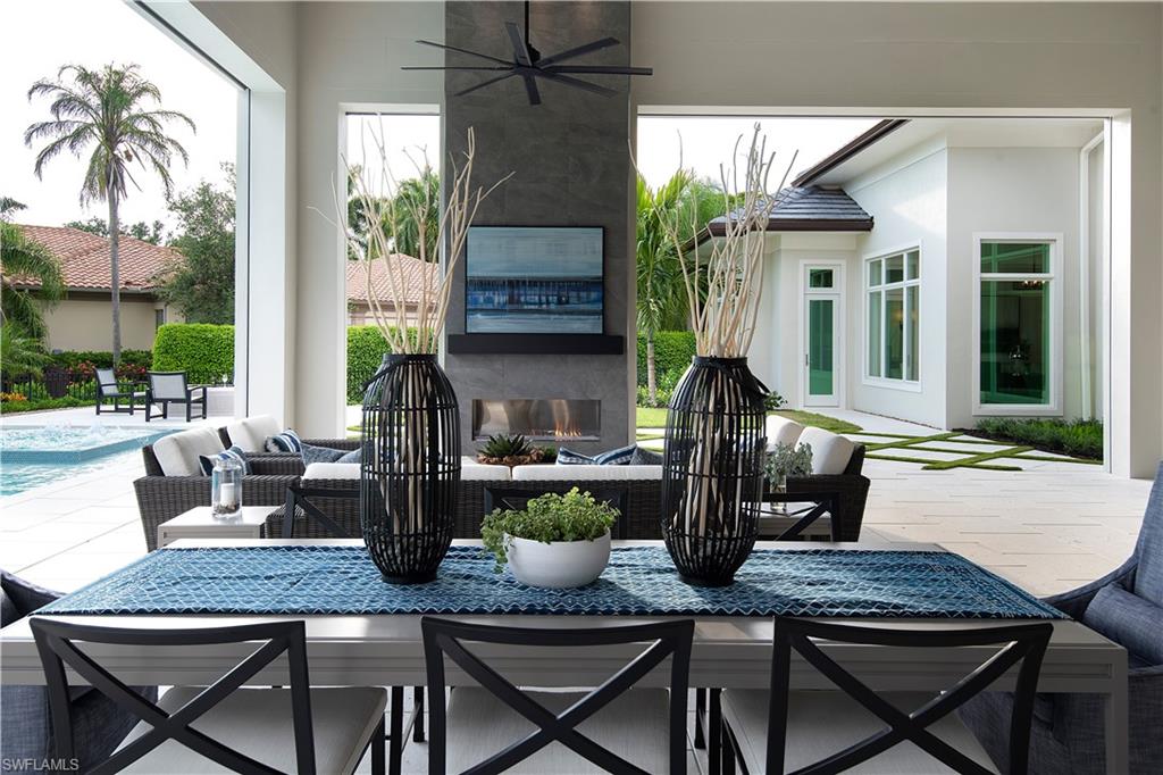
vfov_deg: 49.5
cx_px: 582
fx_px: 840
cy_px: 388
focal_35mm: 26
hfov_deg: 69.4
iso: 125
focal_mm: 26
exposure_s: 1/30
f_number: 8
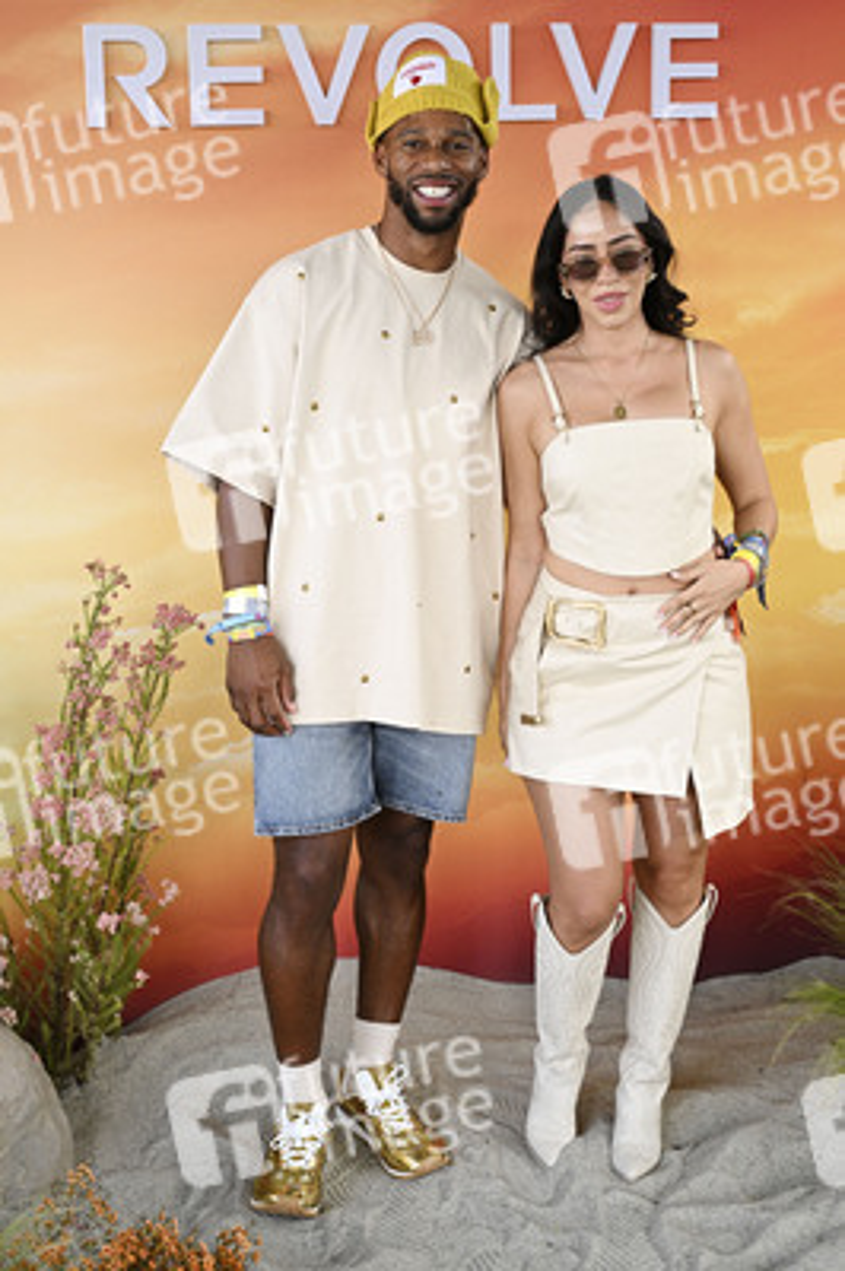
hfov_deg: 26.4
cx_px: 422
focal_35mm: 51
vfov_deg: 38.9
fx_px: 1799
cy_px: 636
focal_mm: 51
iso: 1600
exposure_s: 1/250
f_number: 6.3
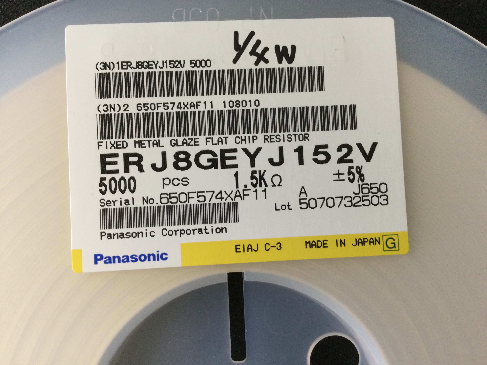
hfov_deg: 58.4
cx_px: 244
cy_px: 182
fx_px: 436
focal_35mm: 31
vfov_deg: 45.4
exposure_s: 1/30
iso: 64
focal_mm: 3.3
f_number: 2.4
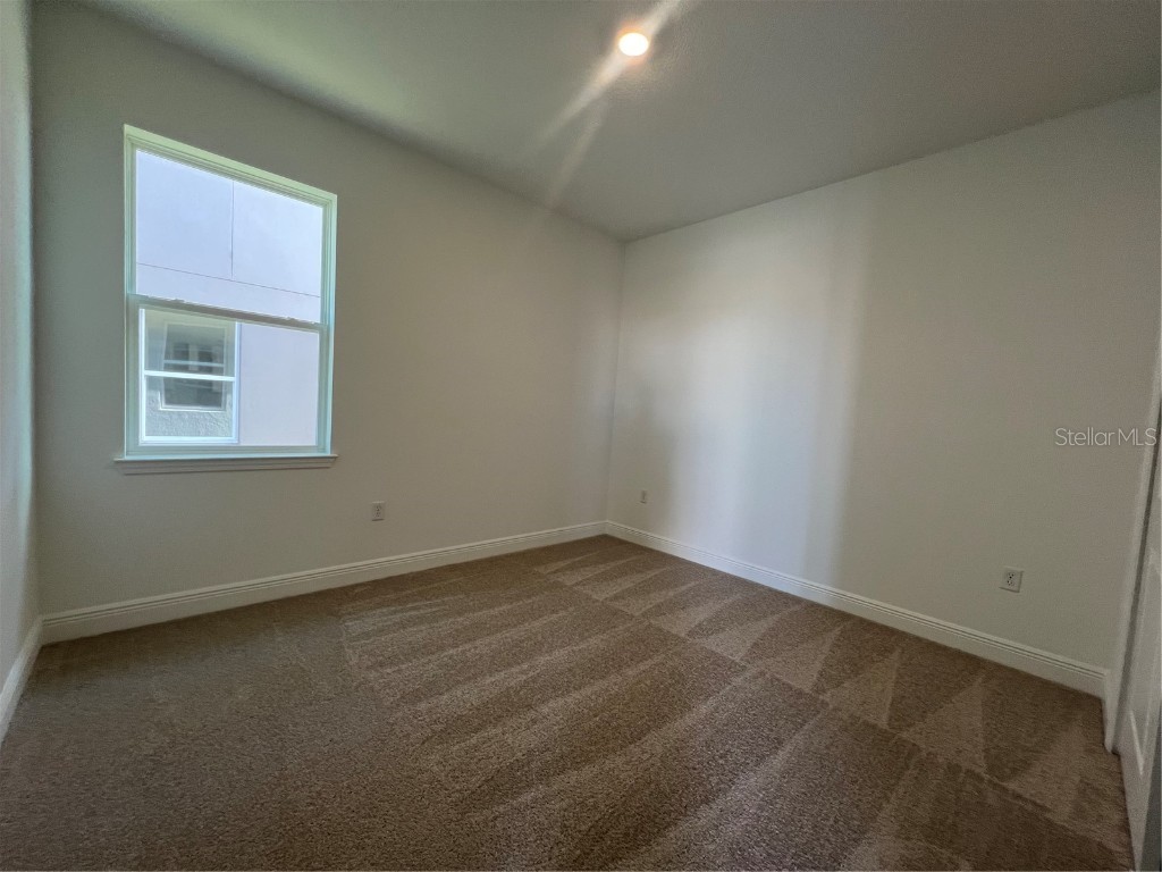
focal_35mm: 13
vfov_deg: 89.9
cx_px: 581
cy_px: 436
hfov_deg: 106.2
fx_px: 436
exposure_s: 1/120
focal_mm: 1.57
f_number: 1.8
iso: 200
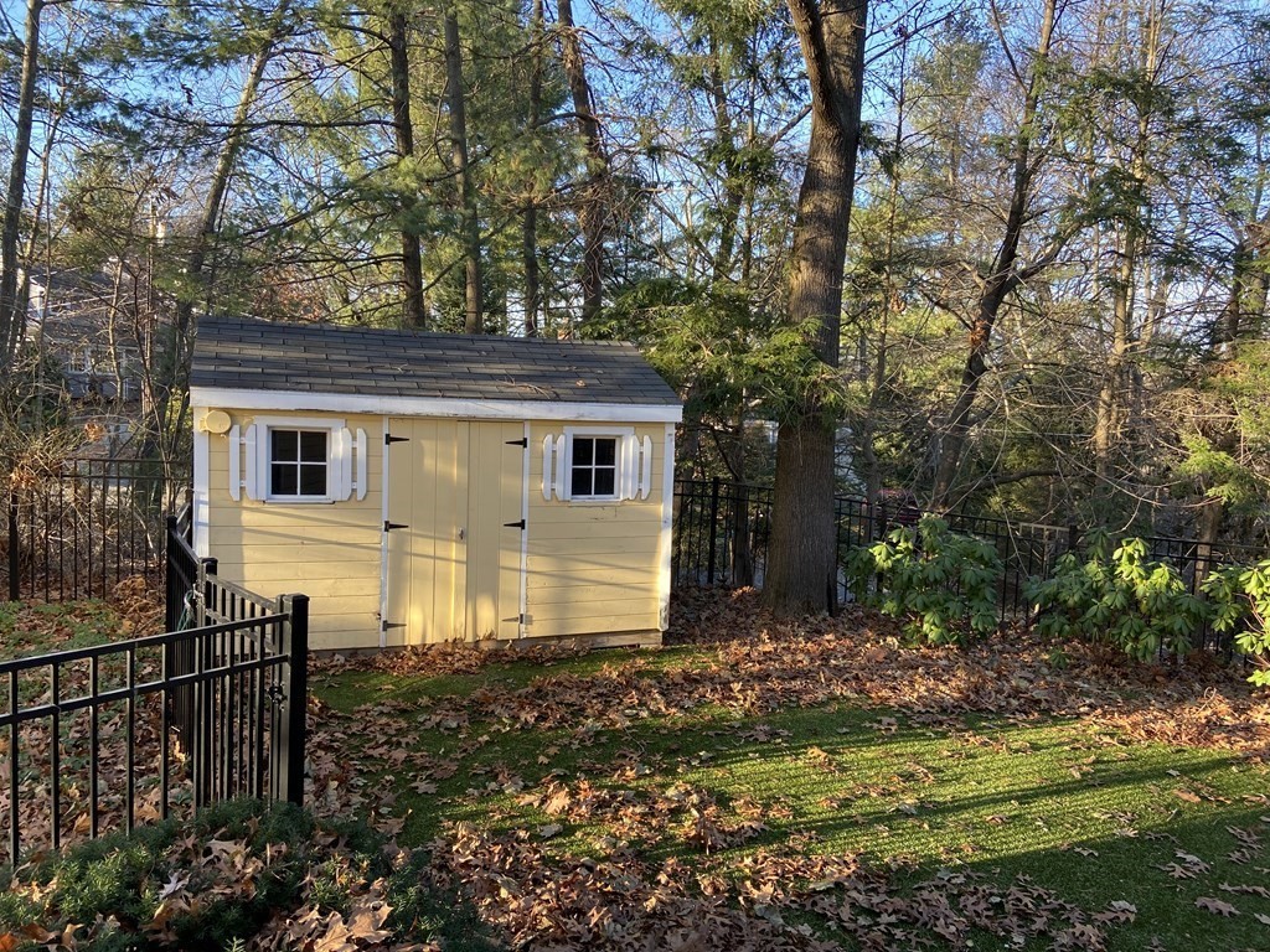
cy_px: 476
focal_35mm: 26
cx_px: 635
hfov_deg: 67.3
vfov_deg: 53.1
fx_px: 954
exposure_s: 1/133
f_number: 1.8
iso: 32
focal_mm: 4.25
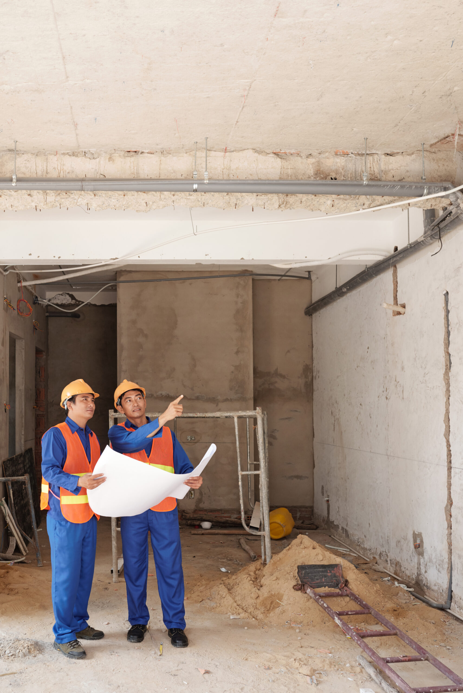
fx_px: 675
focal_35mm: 35
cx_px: 232
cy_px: 346
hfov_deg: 37.9
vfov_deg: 54.4
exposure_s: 1/250
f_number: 5.6
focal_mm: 35
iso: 500
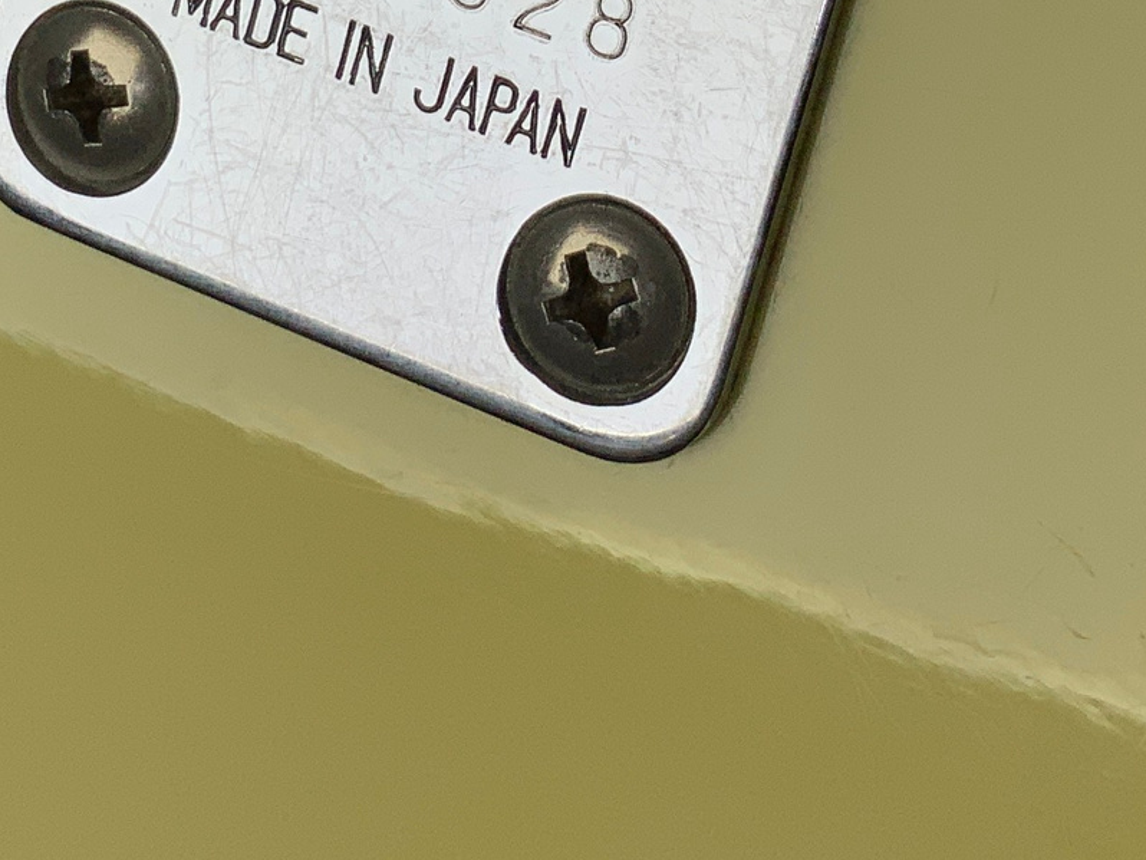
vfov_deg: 15.3
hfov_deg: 21.1
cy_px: -195
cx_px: 609
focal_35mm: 93
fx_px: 3080
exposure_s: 1/450
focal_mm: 3
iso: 16
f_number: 1.8
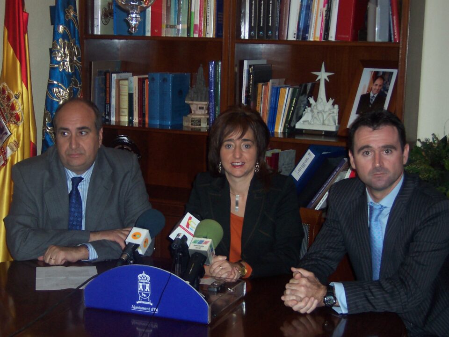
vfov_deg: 17.8
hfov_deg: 23.6
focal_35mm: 83
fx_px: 1077
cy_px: 168
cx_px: 224
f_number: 4
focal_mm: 12.8
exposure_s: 1/90
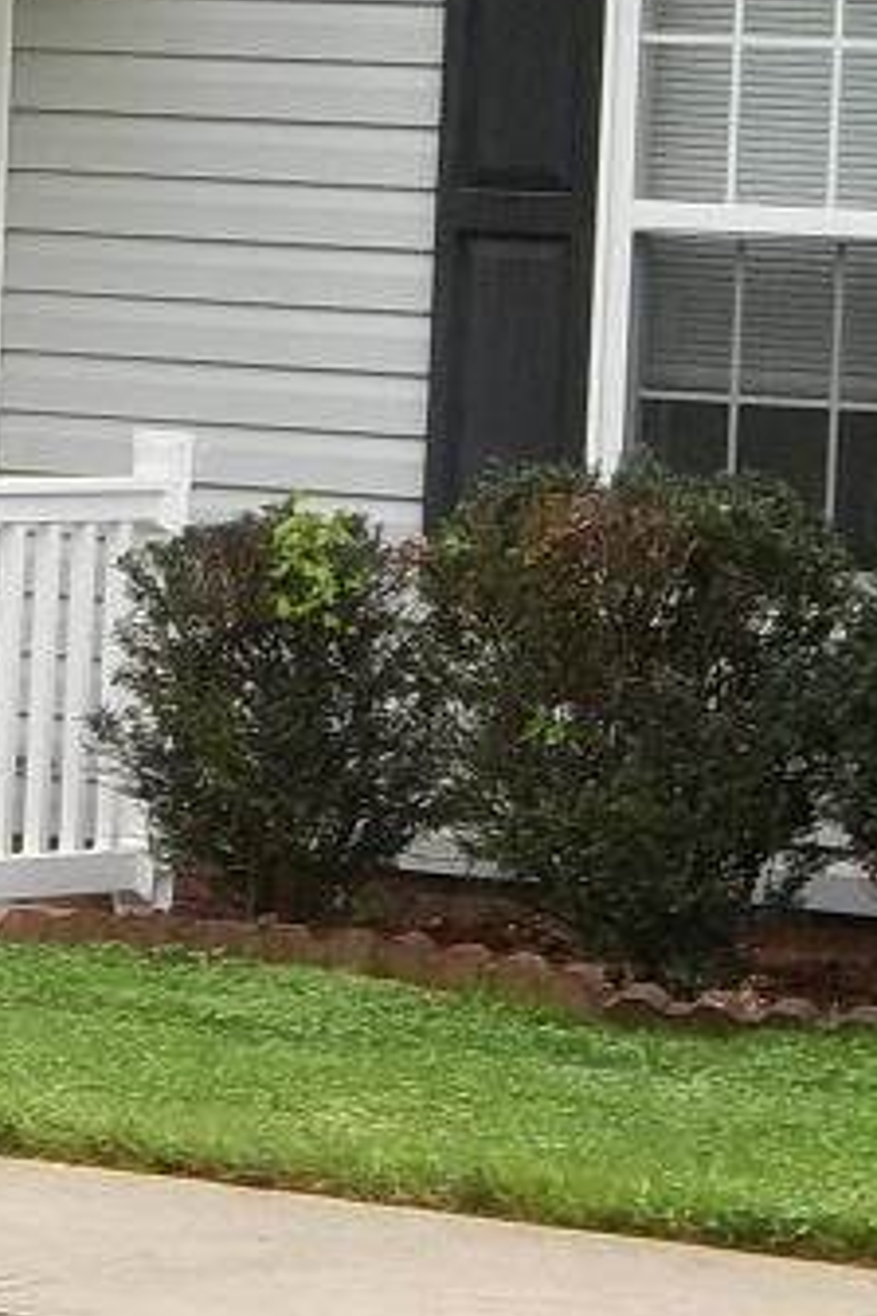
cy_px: 255
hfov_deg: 5.0
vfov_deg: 7.5
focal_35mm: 273
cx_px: -462
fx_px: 9975
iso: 80
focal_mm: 15.4
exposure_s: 1/60
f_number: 4.5
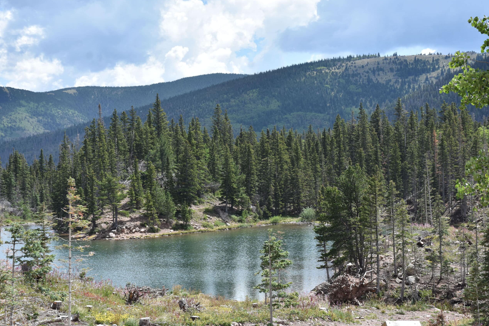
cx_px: 247
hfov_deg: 26.6
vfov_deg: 18.0
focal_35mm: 76
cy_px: 163
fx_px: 1032
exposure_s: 1/500
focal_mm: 50
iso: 200
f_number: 8
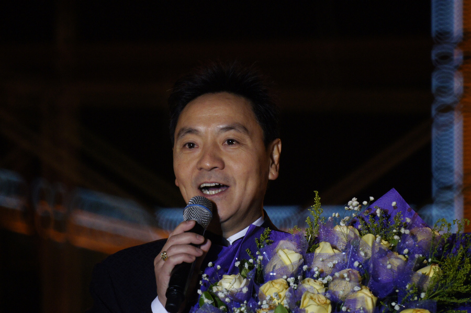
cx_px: 236
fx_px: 9802
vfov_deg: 1.8
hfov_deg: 2.8
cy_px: 156
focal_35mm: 750
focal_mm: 500
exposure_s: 1/160
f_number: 8
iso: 1600
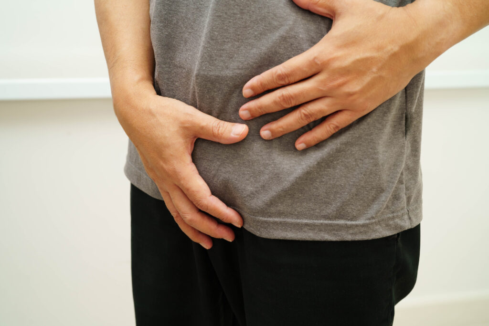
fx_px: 679
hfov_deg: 39.6
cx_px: 244
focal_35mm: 50
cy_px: 163
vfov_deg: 27.0
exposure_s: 1/80
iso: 400
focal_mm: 50
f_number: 4
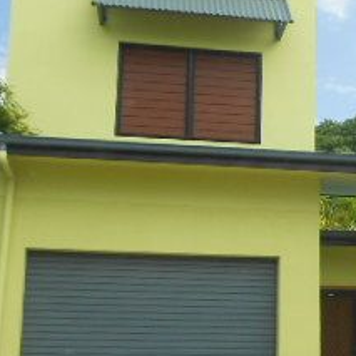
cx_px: 344
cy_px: 209
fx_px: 803
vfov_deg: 25.0
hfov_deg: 24.0
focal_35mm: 69
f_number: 3.2
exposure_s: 1/500
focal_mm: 4.6
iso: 80
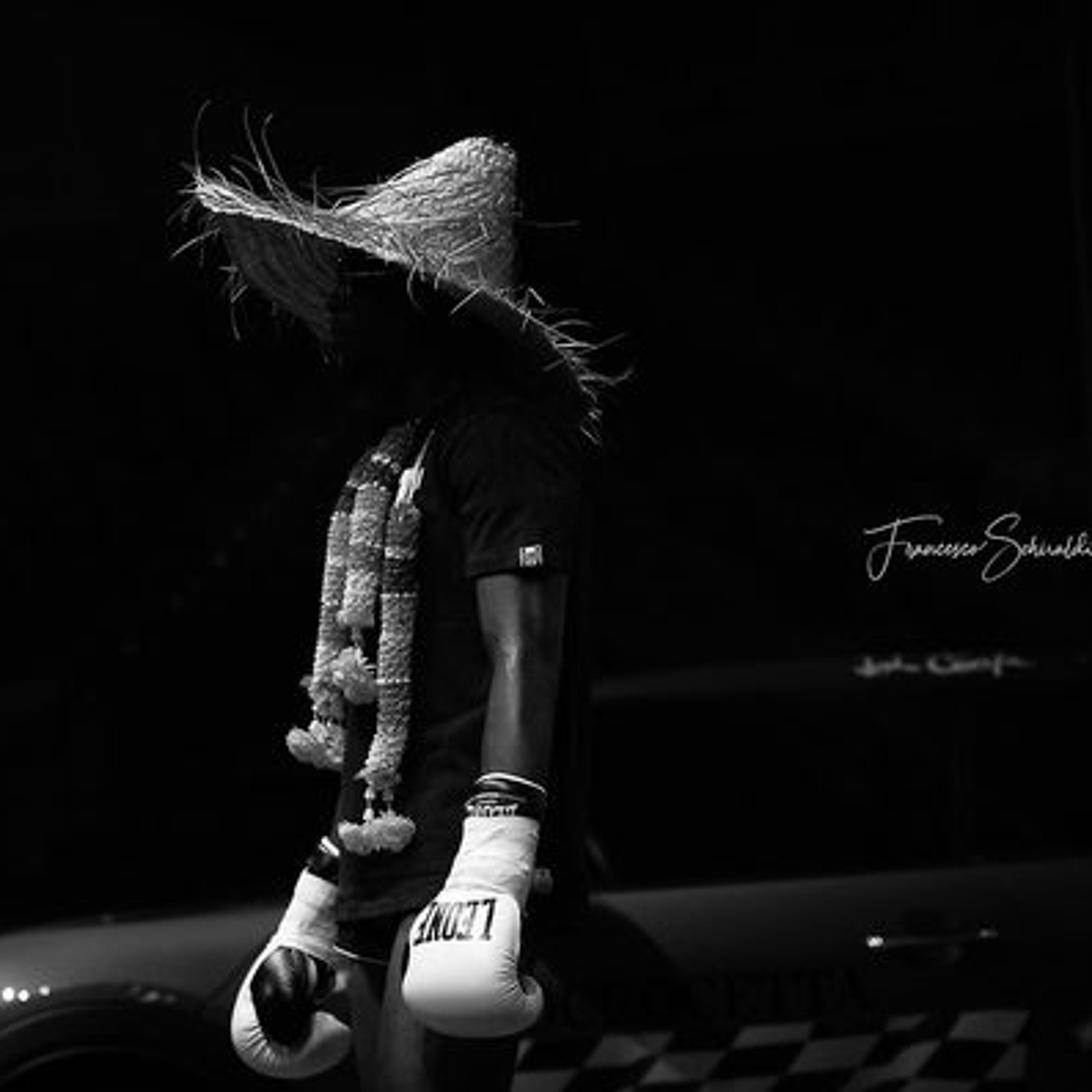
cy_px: 547
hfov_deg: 19.2
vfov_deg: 19.3
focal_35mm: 90
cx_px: 305
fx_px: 3212
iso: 1250
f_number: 2.8
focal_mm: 70
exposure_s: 1/800
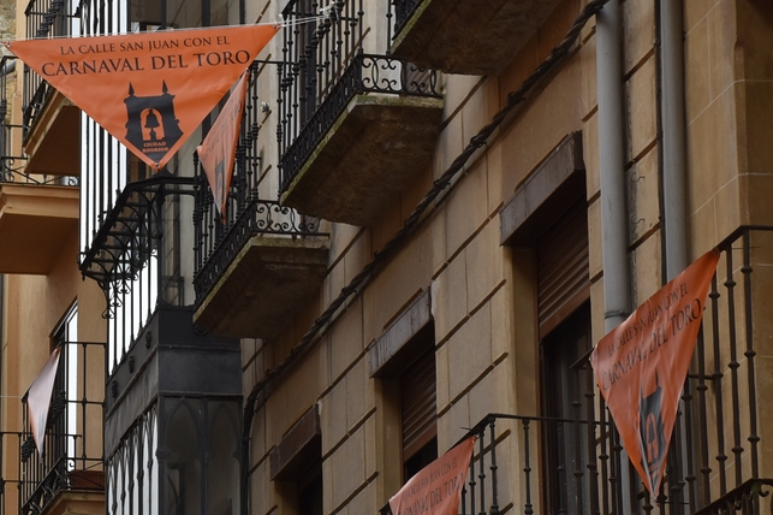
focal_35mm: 157
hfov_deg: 13.0
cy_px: 330
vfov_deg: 8.7
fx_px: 3369
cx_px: 138
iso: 360
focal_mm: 56
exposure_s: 1/250
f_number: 8
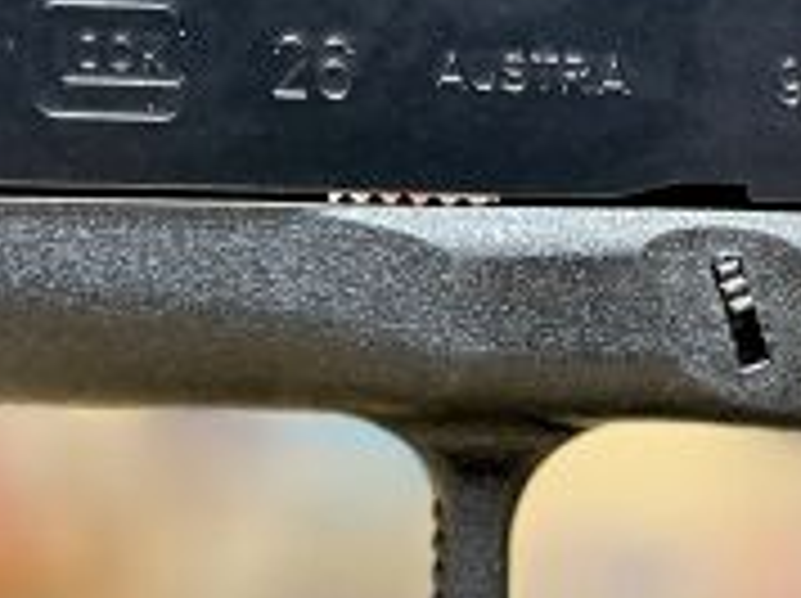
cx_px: 862
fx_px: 2819
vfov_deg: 12.1
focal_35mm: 122
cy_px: 353
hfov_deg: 15.8
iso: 400
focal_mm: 5.7
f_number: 1.5
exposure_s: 1/50
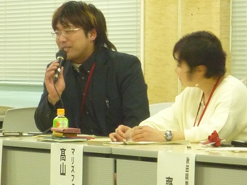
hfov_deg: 6.4
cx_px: 99
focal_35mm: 308
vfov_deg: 4.8
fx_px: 2198
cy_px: 112
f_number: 5.9
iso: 400
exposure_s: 1/10
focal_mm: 22.5
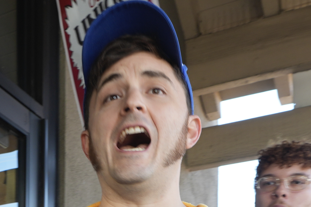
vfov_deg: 16.8
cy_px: 349
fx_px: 605
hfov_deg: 27.2
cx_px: 0
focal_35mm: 70
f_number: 7.1
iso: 250
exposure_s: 1/40
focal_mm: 17
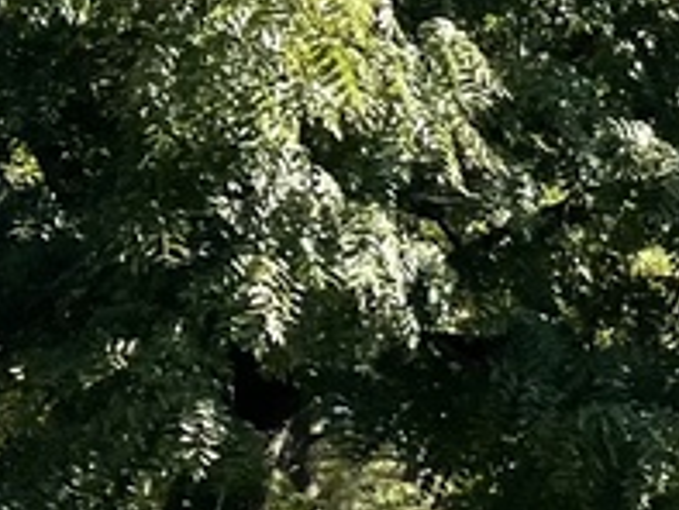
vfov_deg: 7.5
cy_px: 1089
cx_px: 1920
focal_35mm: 190
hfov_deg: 8.8
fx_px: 3729
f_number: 1.6
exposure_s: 1/1164
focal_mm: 5.1
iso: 32
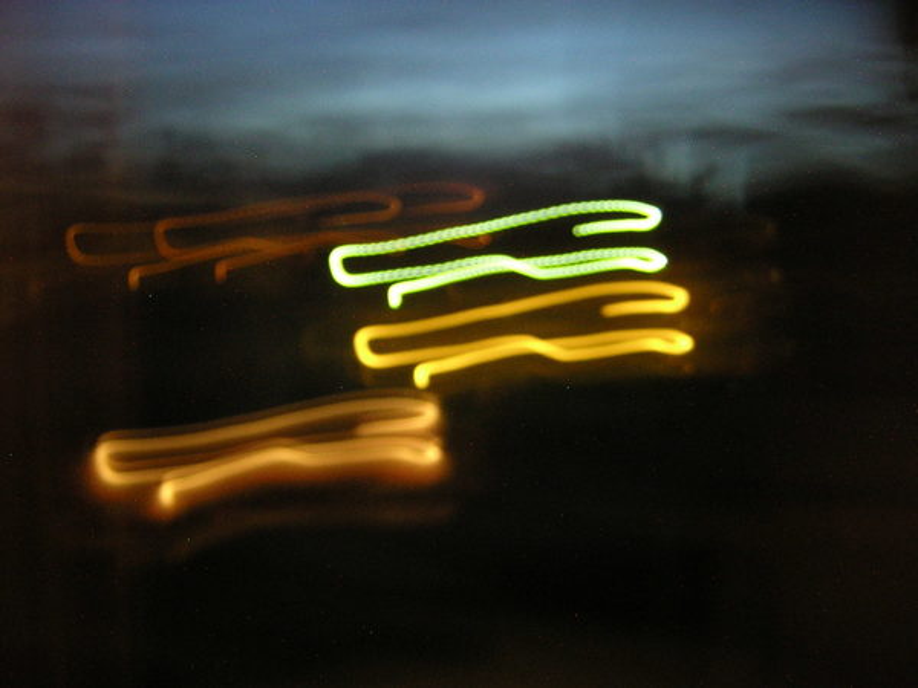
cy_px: 344
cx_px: 459
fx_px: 955
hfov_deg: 51.4
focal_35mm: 36
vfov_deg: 39.7
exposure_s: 2
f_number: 2.6
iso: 400
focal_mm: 4.7
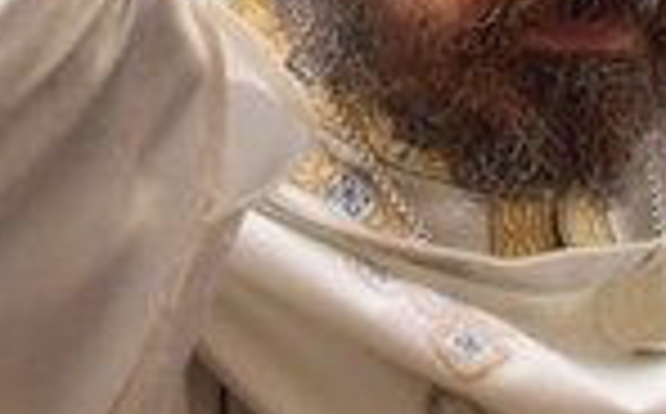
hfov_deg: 10.8
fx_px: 3462
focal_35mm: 191
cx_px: -144
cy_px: -619
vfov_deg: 6.5
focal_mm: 18
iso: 125
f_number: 3.5
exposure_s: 1/60
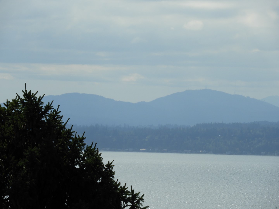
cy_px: 104
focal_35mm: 360
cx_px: 140
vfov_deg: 4.1
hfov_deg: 5.5
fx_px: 2902
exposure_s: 1/1000
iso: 100
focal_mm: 64.5
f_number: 5.6
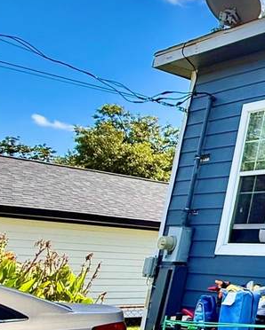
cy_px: 188
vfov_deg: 39.4
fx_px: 460
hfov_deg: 18.1
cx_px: 557
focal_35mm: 47
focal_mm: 2.22
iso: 64
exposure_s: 1/502
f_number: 2.2
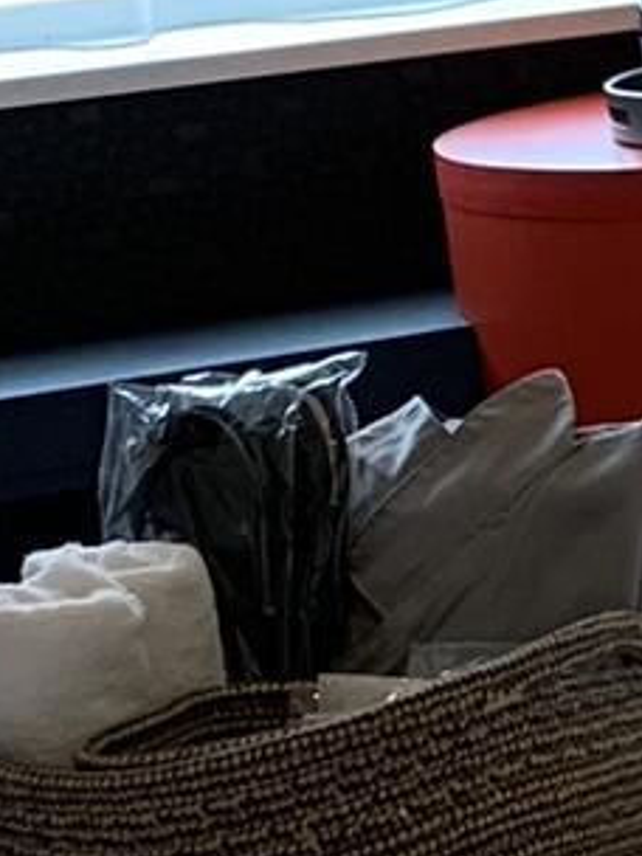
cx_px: 2081
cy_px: 332
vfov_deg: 11.6
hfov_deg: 7.4
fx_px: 4229
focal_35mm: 171
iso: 64
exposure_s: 1/100
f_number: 1.8
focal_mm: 4.25
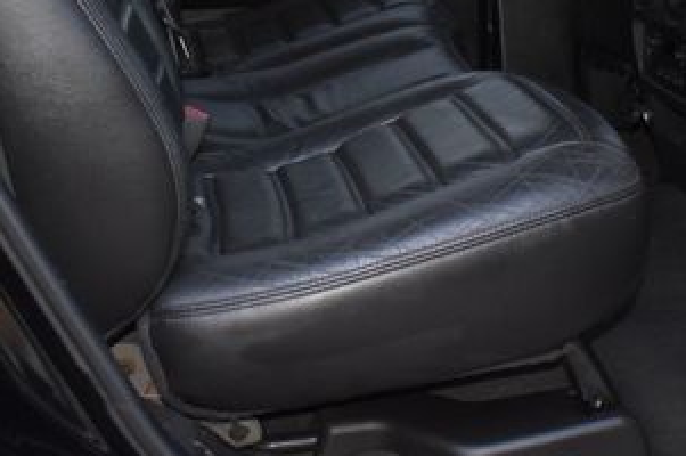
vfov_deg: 20.1
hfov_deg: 29.6
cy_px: 103
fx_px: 1277
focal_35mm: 67
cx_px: 508
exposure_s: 1/30
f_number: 3.8
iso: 1250
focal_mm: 21
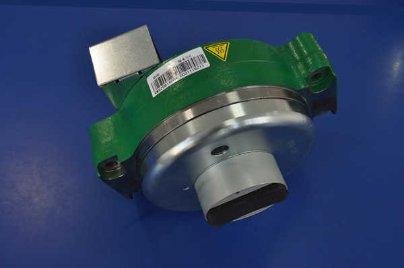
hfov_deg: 46.5
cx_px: 202
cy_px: 134
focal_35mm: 42
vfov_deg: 31.8
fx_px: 471
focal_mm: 28
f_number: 5.6
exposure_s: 1/125
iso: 360
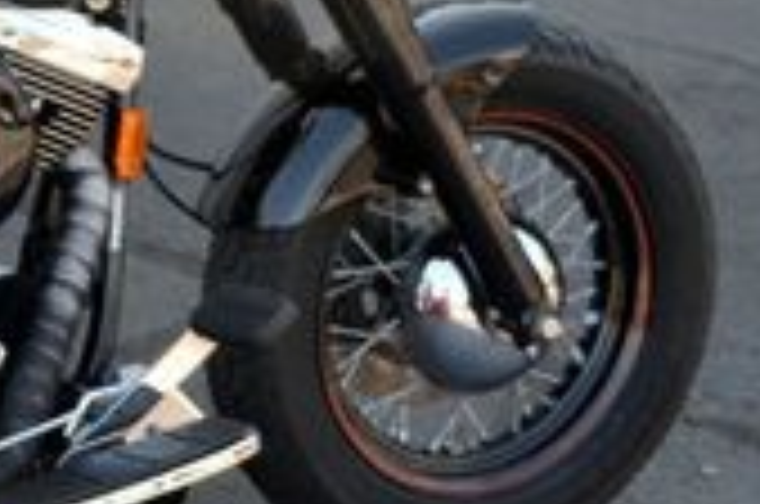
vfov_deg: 10.9
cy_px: 126
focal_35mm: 125
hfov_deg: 14.9
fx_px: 2634
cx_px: -486
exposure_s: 1/125
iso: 200
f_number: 5.6
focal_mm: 22
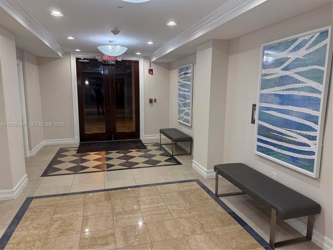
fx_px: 231
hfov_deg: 71.6
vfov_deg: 56.8
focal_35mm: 24
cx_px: 166
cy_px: 125
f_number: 1.78
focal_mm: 6.76
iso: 250
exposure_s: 1/120
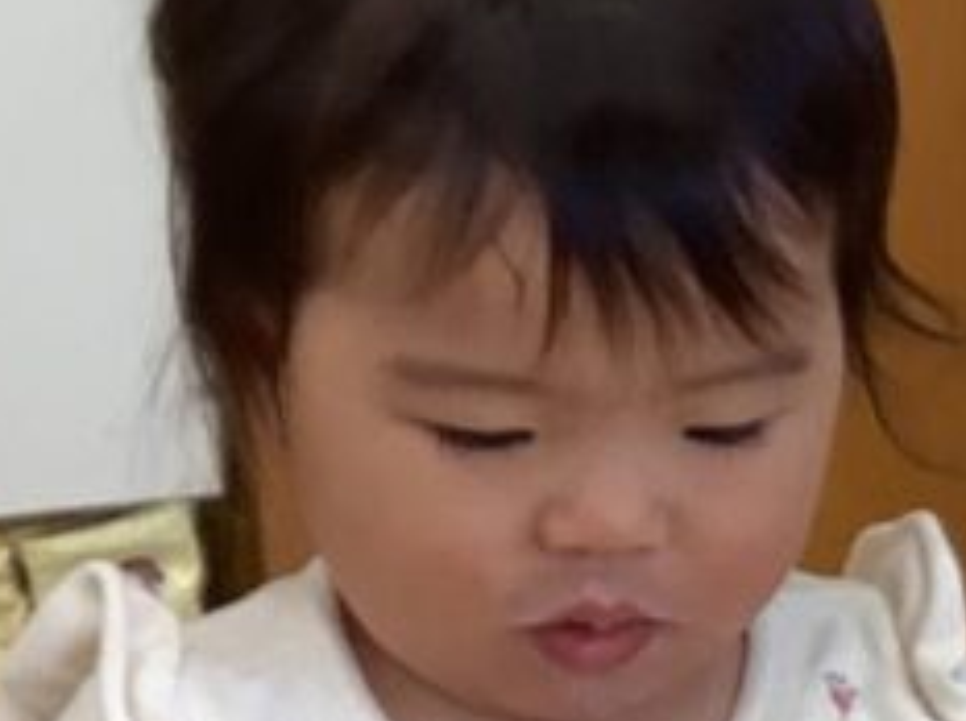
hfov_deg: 11.2
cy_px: 758
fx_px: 4458
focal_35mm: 160
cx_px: 1965
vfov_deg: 9.2
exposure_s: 1/60
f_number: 2.4
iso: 64
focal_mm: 3.3
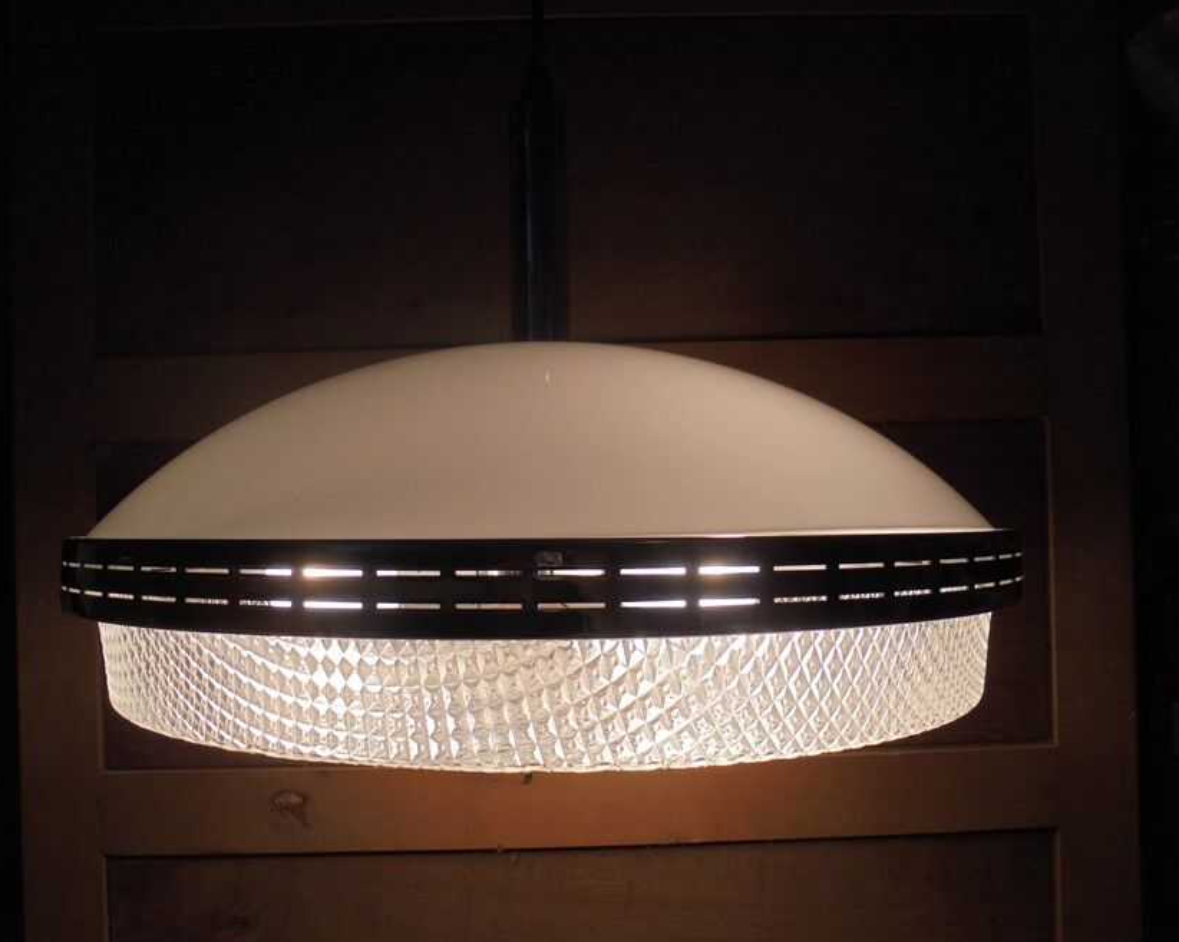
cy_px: 470
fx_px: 1081
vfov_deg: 47.1
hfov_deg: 57.2
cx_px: 592
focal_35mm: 31
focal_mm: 5.3
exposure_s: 1/80
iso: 100
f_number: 3.7
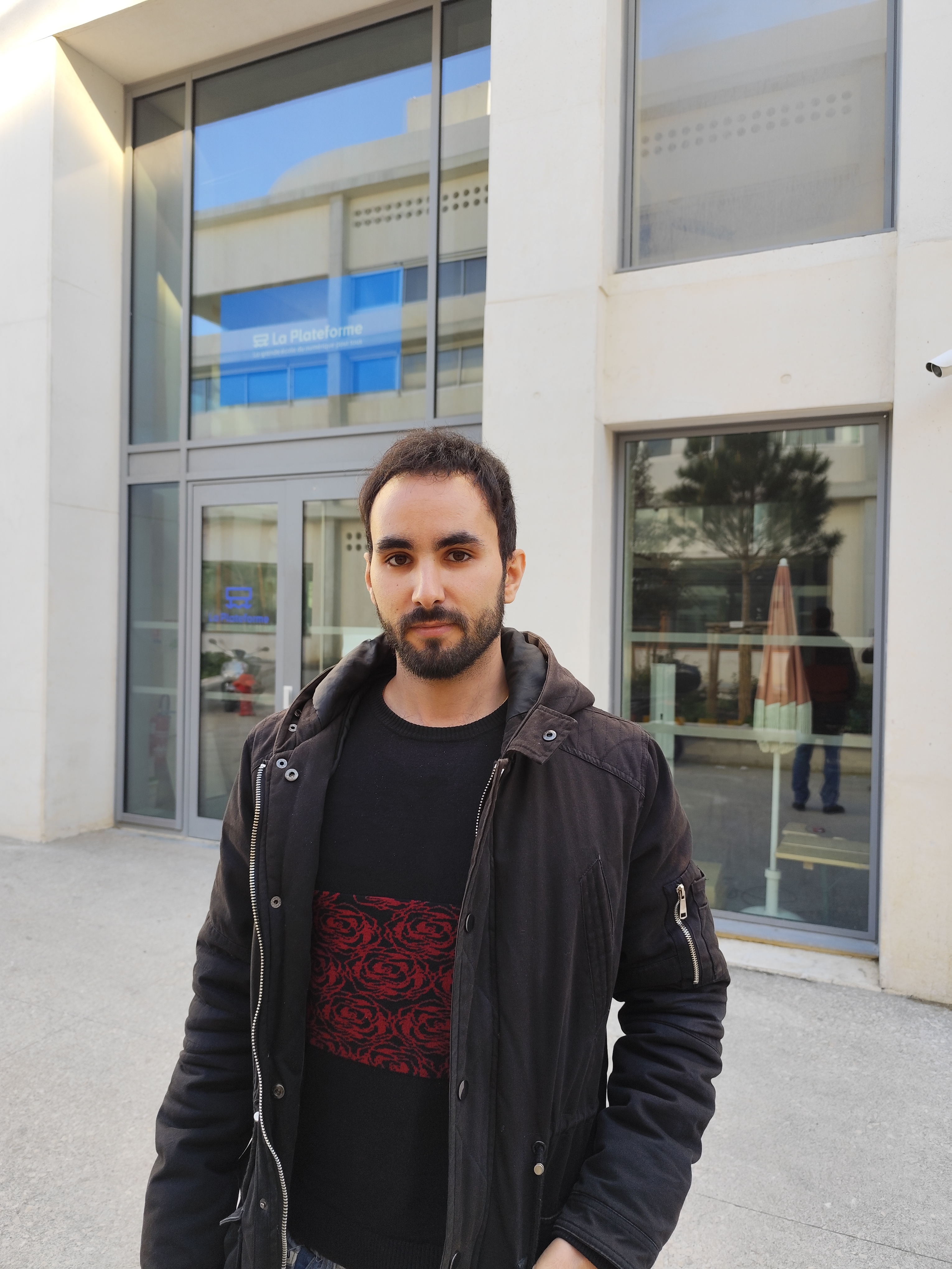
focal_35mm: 23
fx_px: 843
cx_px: 476
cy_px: 634
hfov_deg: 58.9
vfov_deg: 73.9
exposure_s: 1/142
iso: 50
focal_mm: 6.19
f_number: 1.65
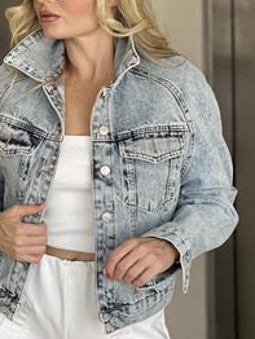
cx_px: 85
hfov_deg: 10.8
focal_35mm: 137
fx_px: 1343
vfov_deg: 14.4
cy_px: 110
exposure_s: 1/121
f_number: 2.8
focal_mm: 9
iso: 125
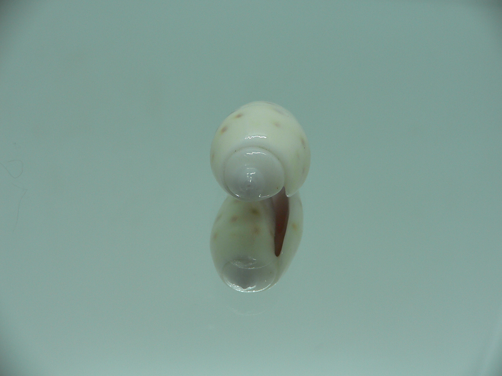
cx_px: 251
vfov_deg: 40.7
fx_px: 508
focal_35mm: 35
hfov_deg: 52.6
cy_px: 188
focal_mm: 4.6
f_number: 2.8
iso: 80
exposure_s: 1/80
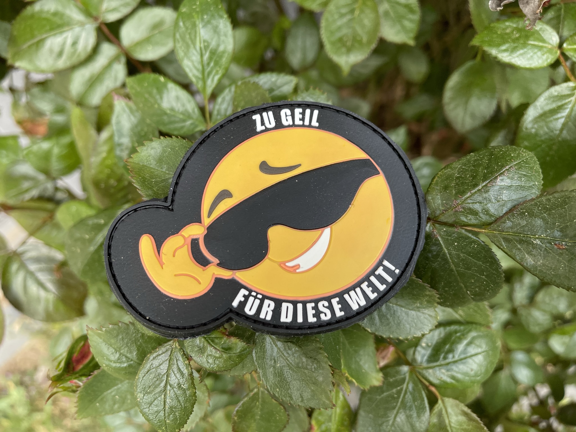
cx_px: 288
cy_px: 216
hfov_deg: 67.3
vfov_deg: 53.1
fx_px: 433
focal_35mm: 26
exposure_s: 1/867
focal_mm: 5.1
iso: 32
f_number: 1.6
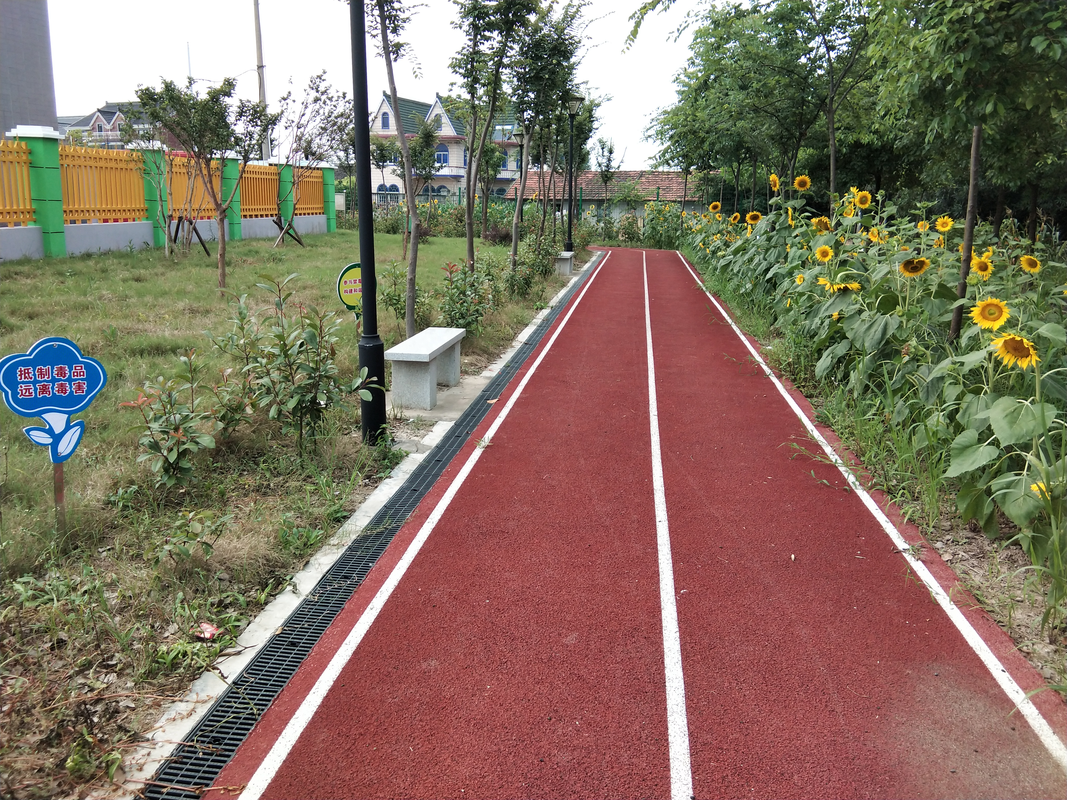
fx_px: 956
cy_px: 400
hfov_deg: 58.4
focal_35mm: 31
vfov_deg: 45.4
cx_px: 534
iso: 50
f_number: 2.2
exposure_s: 1/354
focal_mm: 3.69
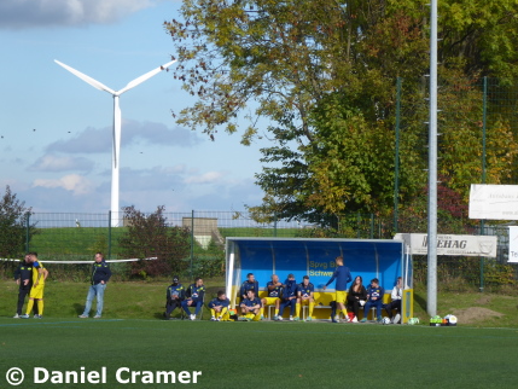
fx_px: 2515
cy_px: 187
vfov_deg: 8.8
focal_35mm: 168
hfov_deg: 11.8
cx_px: 269
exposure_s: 1/320
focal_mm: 28.7
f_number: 5.5
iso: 80
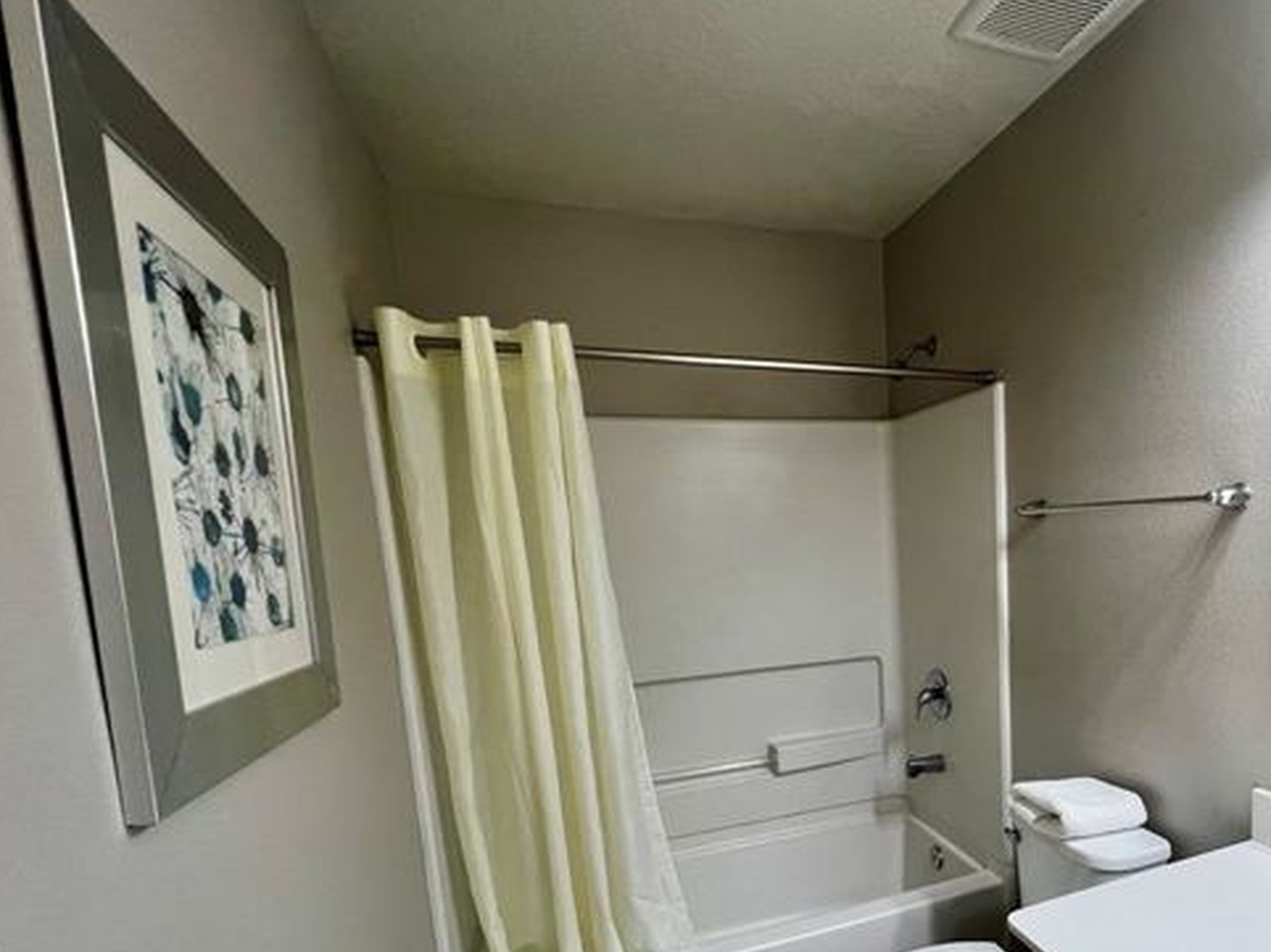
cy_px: 622
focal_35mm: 19
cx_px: 872
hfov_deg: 81.1
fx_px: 697
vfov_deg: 67.0
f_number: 1.8
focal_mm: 1.57
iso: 160
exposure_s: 1/120
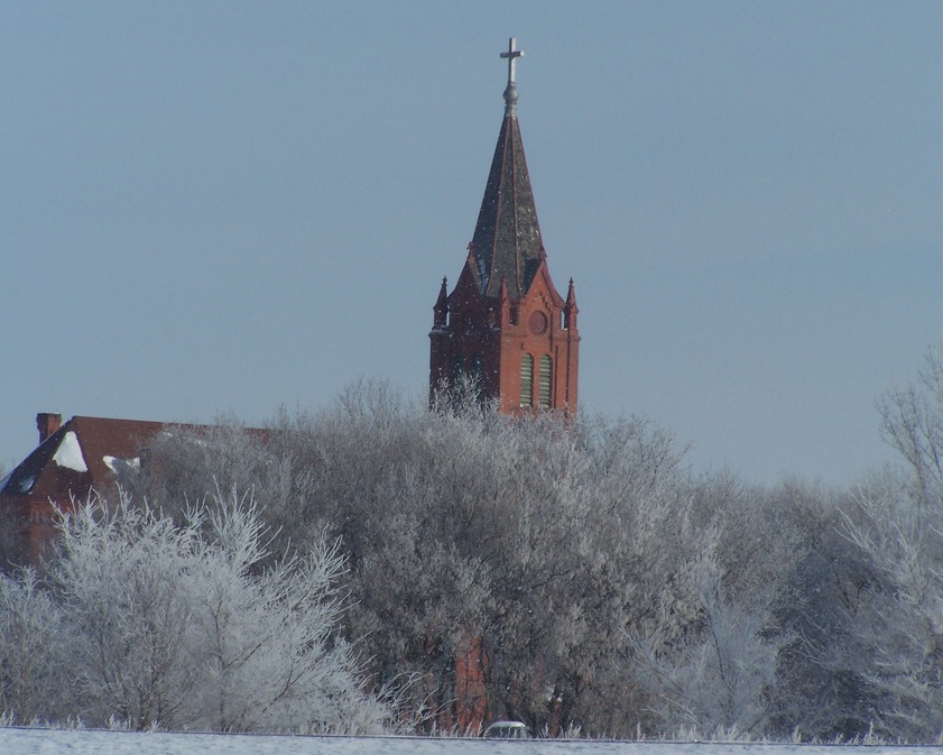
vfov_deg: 6.2
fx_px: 6950
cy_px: 378
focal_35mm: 249
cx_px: 464
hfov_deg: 7.8
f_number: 6.3
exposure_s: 1/1000
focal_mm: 39.5
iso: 80
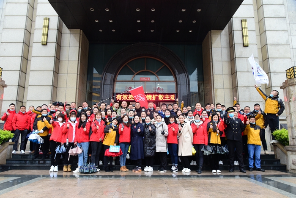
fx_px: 197
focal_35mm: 24
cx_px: 148
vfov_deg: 53.2
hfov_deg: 73.7
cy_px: 99
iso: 1250
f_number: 7.1
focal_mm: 24
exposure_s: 1/80
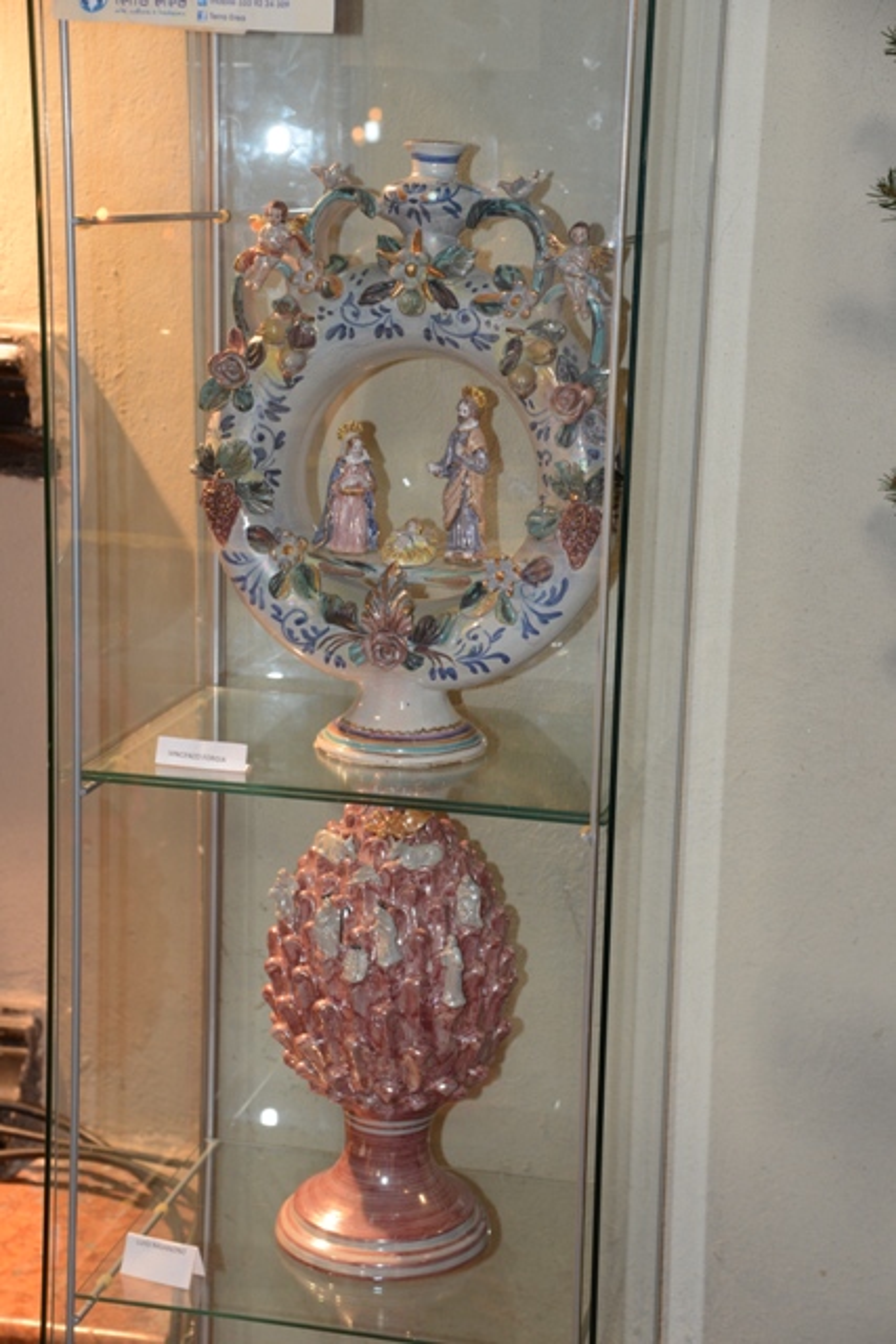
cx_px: 448
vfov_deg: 31.0
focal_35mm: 65
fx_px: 2425
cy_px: 672
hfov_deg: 20.9
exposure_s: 1/25
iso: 1250
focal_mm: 65
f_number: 5.6
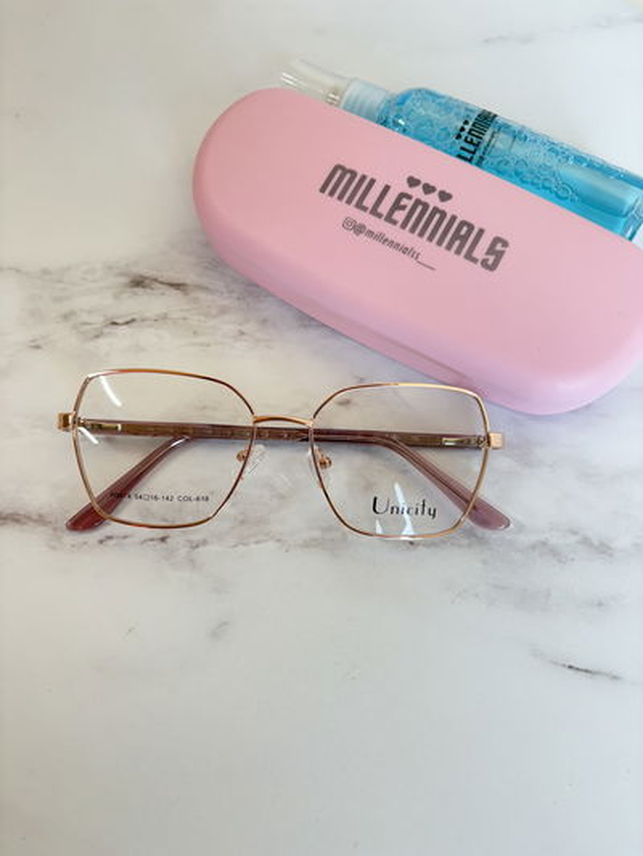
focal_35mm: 26
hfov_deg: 53.1
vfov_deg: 67.3
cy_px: 428
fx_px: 644
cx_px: 322
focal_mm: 5.96
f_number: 1.6
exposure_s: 1/100
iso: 125
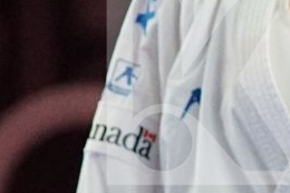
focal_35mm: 1872
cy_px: 84
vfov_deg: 0.7
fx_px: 15070
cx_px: 589
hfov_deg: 1.1
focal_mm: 180
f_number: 2.8
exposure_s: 1/2000
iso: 3200
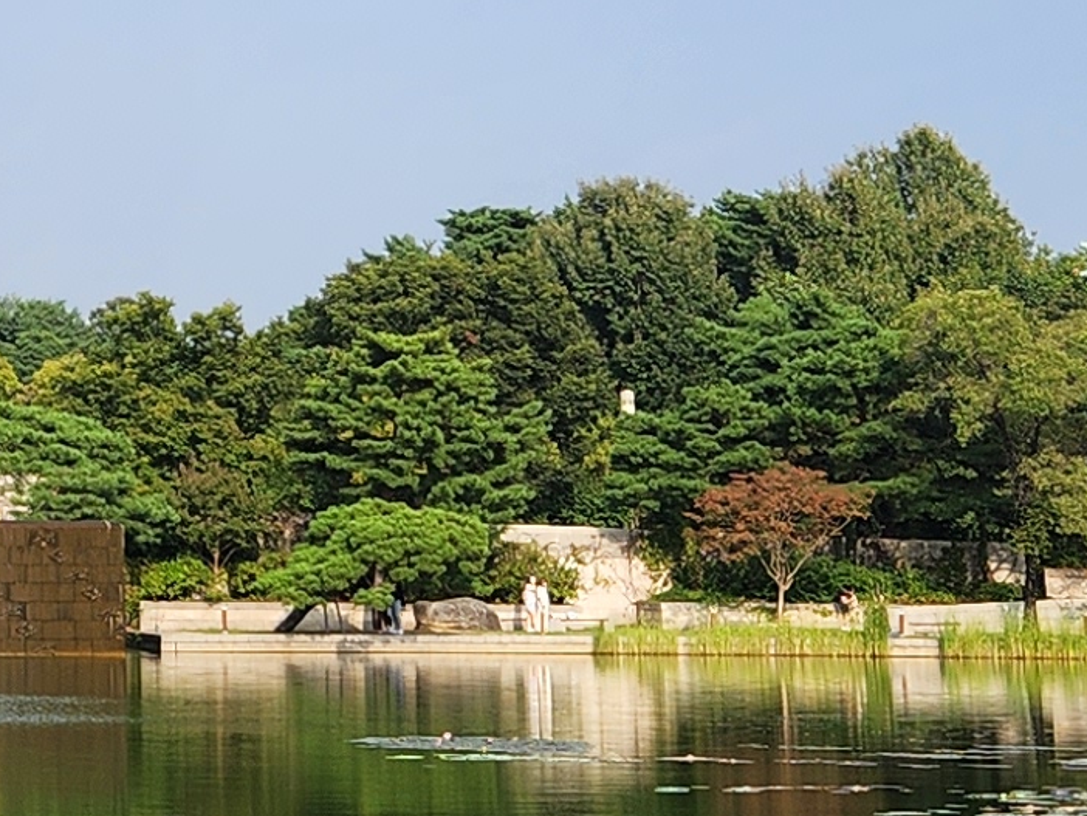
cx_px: -141
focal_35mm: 131
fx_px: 4115
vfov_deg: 11.1
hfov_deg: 14.7
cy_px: -183
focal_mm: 5.4
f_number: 1.8
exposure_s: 1/1414
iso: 20
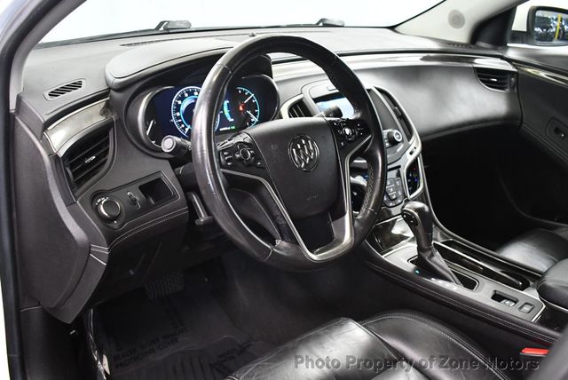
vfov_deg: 36.9
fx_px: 569
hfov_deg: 53.1
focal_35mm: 36
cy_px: 190
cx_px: 284
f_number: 3.5
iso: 3200
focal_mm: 18
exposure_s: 1/60
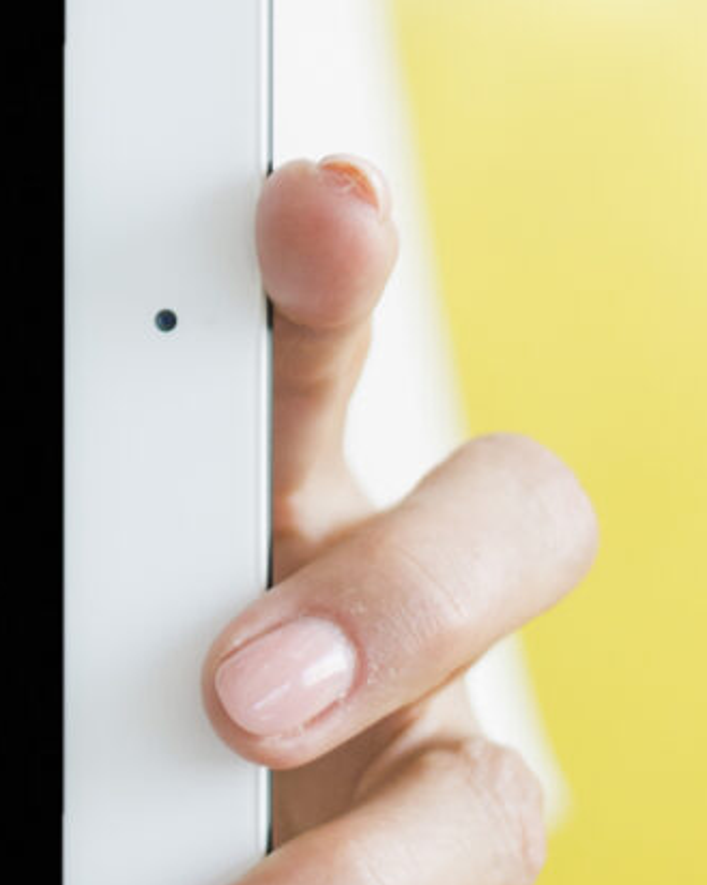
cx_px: -1028
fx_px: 7646
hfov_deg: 5.1
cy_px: -174
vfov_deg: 6.6
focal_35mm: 292
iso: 320
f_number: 3.2
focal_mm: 50
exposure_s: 1/160
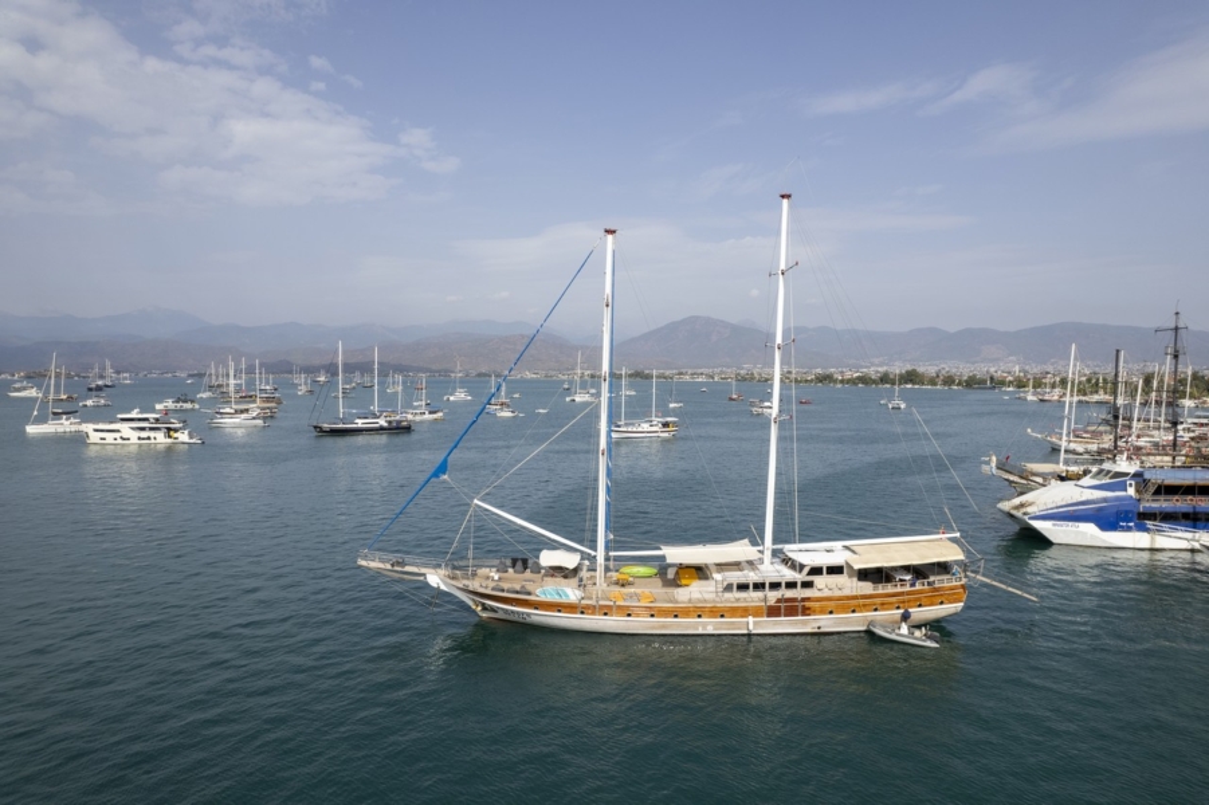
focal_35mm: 22
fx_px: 739
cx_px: 604
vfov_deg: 57.2
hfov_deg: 78.6
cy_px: 402
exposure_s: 1/2500
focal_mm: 8.38
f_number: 2.8
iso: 110
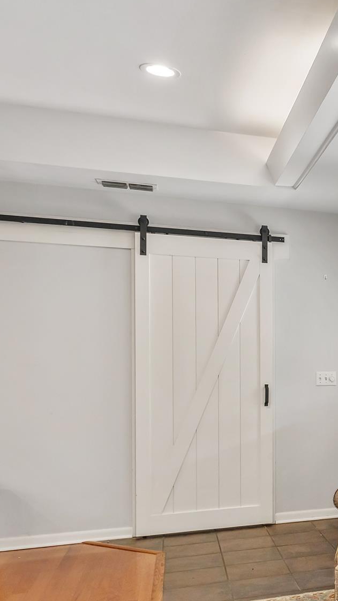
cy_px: 390
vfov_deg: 47.7
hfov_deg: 22.1
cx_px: 541
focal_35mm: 42
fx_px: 669
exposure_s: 1/30
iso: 800
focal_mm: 18
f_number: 8
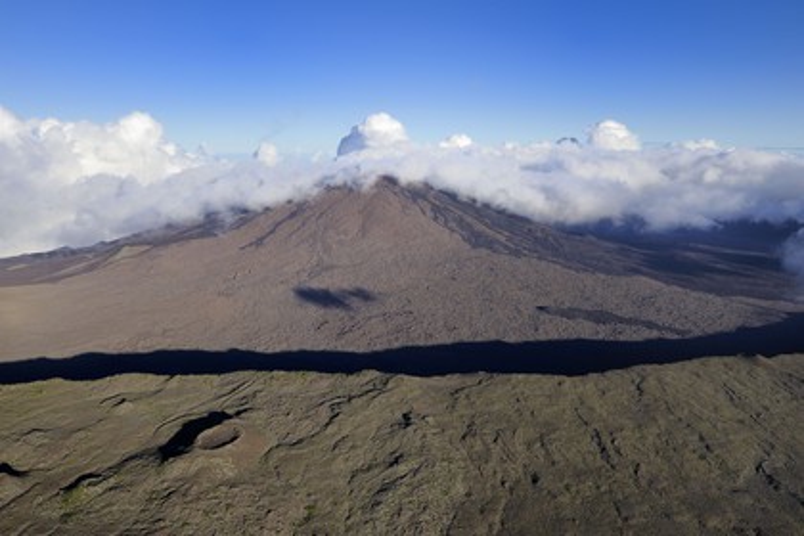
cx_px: 402
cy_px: 268
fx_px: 648
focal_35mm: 29
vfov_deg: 45.0
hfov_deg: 63.7
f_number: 10
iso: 400
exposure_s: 1/640
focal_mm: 29
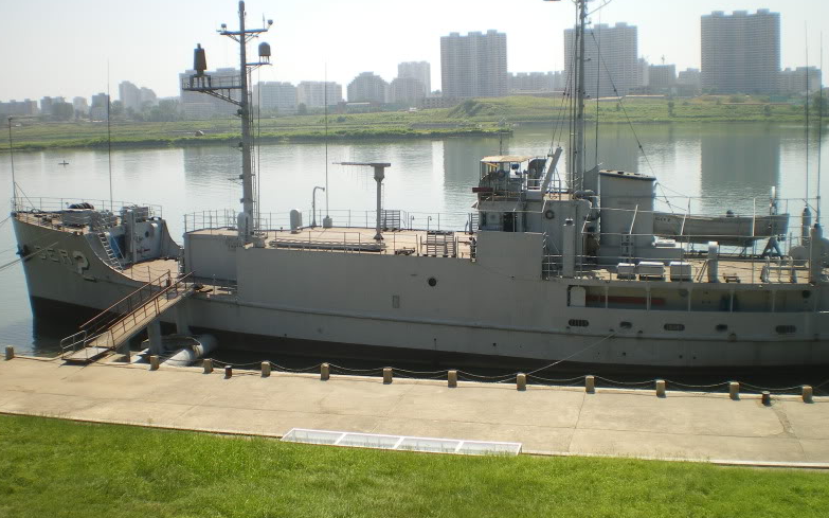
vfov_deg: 32.7
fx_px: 881
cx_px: 414
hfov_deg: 50.4
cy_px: 236
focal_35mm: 39
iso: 50
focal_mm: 6.3
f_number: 4.6
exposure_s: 1/320
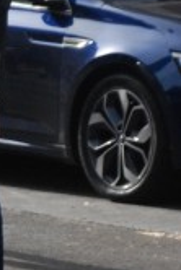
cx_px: -146
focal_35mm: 380
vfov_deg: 5.4
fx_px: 2860
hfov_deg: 3.6
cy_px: 228
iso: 1000
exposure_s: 1/1250
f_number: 5.6
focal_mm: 70
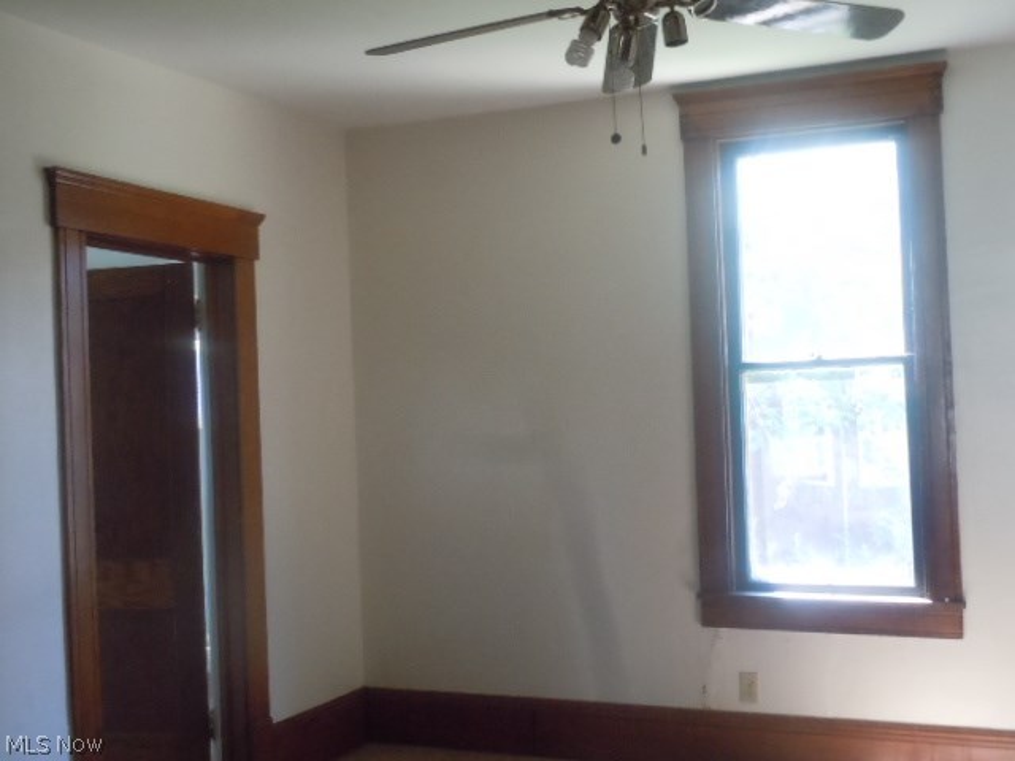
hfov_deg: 47.9
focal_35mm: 39
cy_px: 380
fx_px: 1144
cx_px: 508
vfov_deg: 36.8
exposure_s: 1/60
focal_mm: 6.9
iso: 800
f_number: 4.3
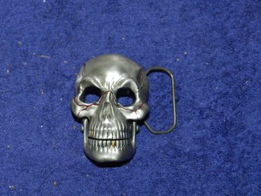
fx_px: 513
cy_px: 98
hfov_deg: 28.6
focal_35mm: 68
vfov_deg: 21.6
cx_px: 130
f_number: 4.7
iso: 200
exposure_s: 1/30
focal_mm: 12.1
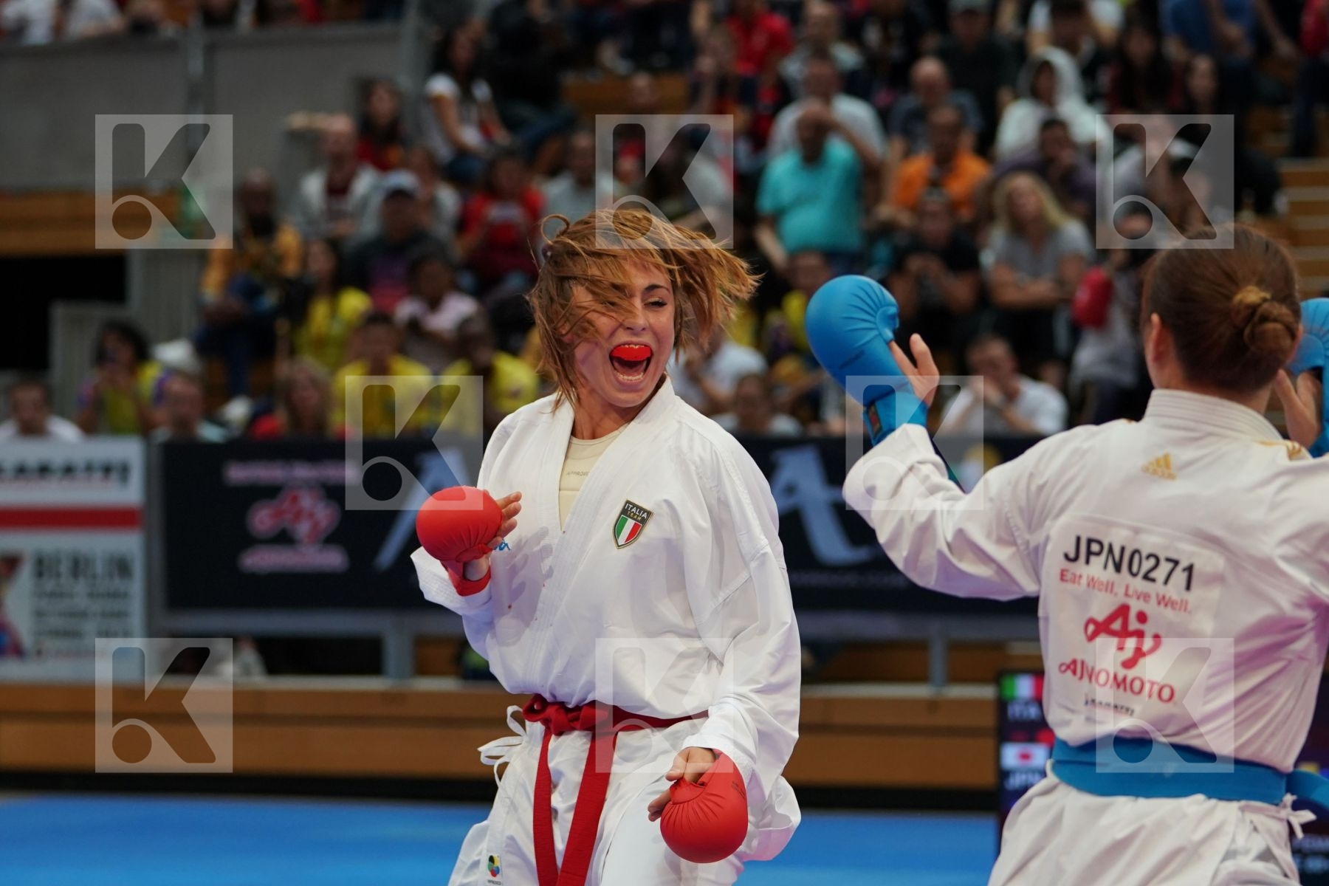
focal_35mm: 139
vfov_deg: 9.9
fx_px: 5131
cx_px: 664
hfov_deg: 14.8
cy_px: 443
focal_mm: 93
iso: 1600
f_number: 2.8
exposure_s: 1/1000
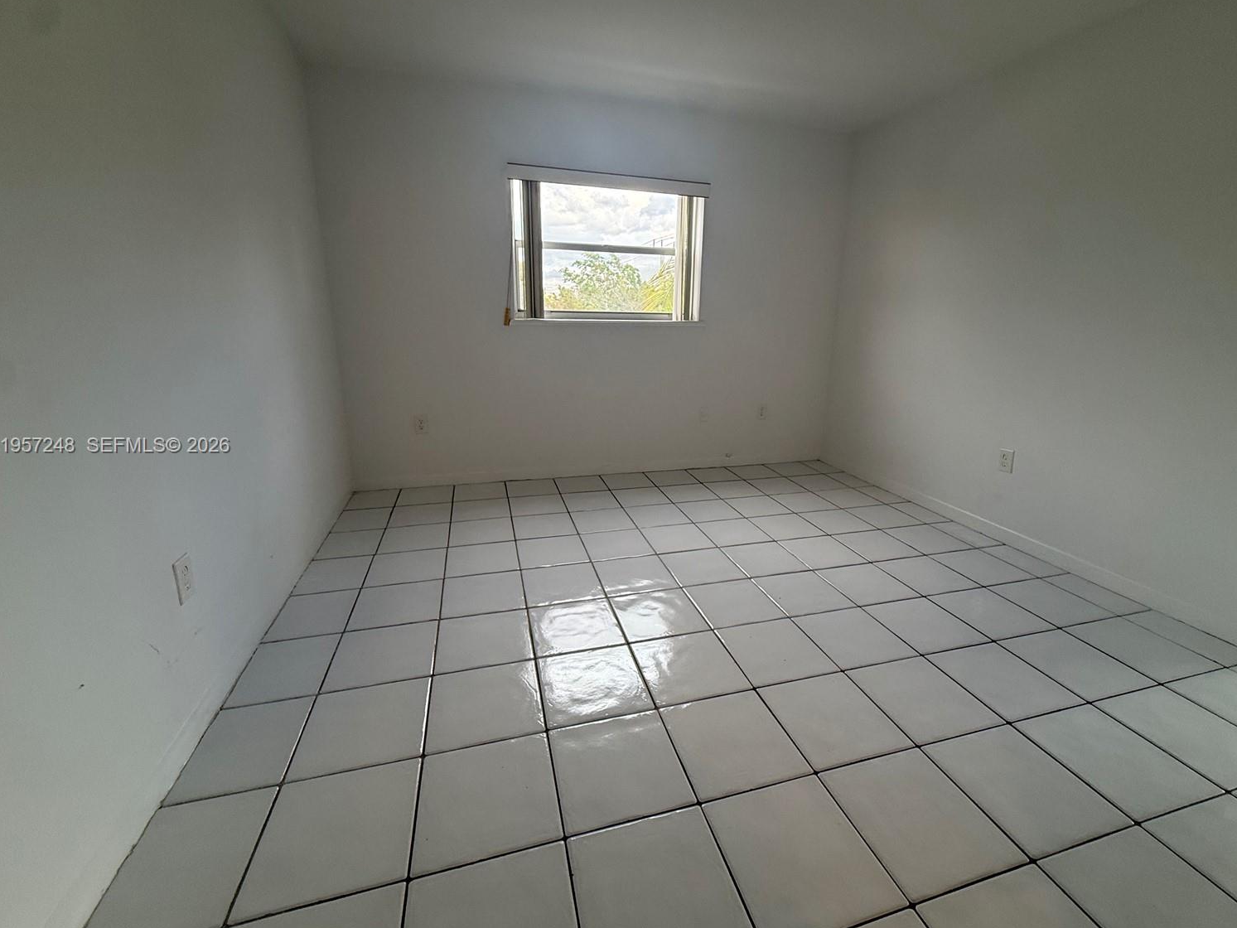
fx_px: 536
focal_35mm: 15
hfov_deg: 98.1
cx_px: 635
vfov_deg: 81.7
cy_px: 447
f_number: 2.2
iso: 125
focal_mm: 2.22
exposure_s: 1/120
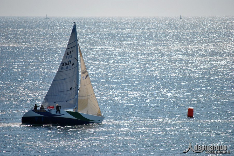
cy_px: 78
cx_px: 117
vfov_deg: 4.6
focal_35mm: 300
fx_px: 1949
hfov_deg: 6.9
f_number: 5.6
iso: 200
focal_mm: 200
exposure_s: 1/1250
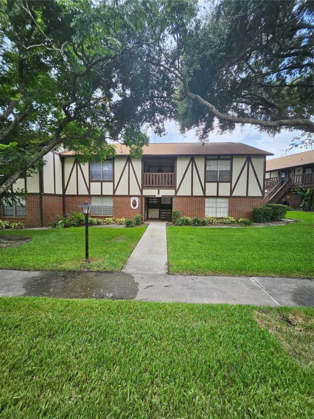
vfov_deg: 106.2
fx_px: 157
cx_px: 157
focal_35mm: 13
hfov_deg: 89.9
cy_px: 210
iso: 32
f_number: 2.2
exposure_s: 1/237
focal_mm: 1.74
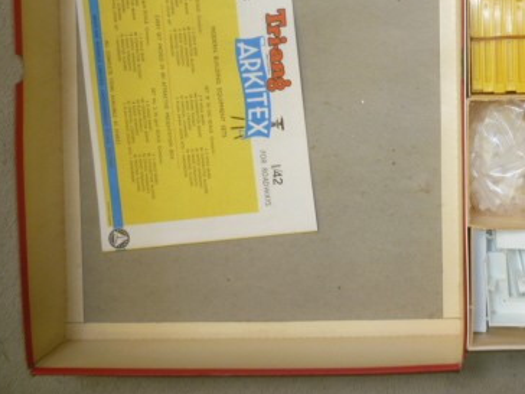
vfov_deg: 27.7
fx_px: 773
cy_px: 55
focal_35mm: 51
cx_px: 456
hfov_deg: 35.6
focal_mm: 5.2
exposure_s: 1/30
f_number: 3.3
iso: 100
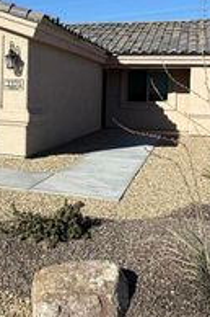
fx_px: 438
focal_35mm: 50
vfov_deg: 39.0
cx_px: 33
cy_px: 96
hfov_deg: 26.3
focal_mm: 2.22
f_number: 2.2
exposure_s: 1/3125
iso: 50
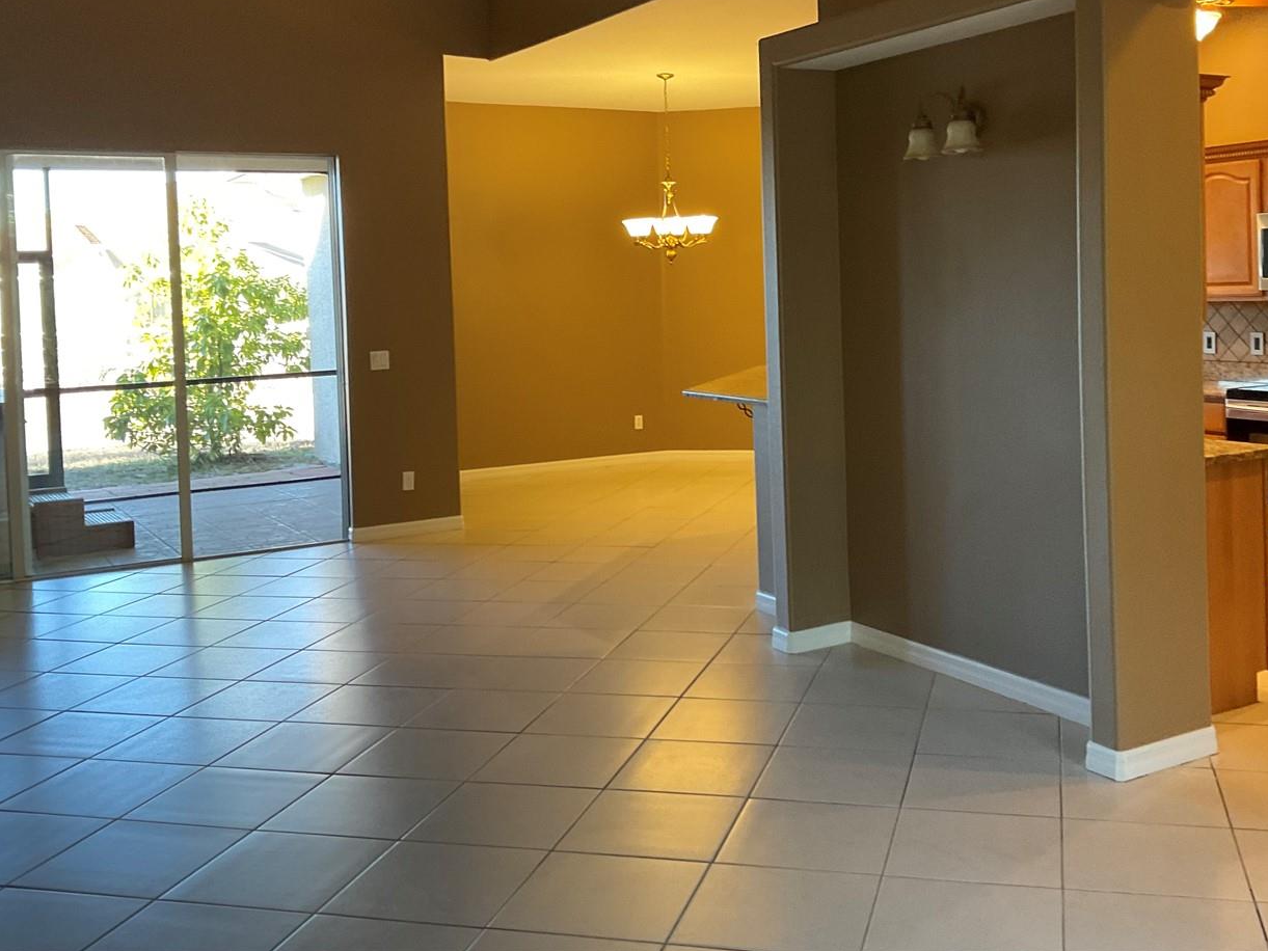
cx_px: 730
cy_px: 331
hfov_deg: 48.8
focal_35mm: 38
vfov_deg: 37.4
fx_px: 1392
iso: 80
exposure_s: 1/60
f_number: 1.8
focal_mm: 3
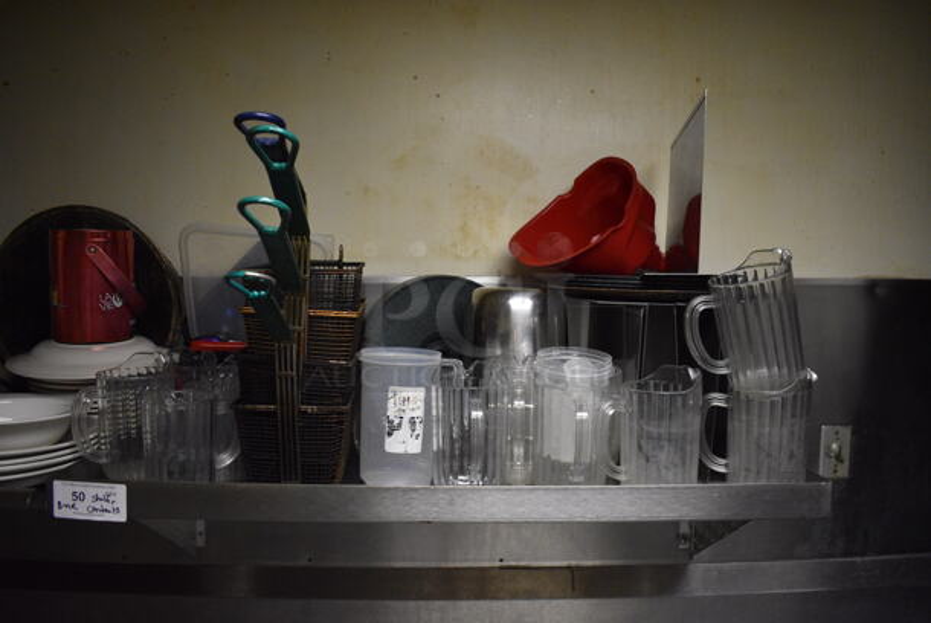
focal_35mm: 27
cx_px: 466
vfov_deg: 48.0
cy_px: 312
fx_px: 699
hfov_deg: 67.3
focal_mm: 18
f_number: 3.5
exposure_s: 1/30
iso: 2200
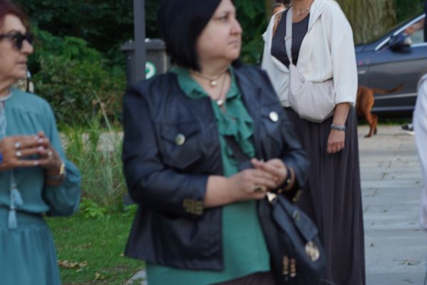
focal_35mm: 228
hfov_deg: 9.0
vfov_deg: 6.0
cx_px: 349
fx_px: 2703
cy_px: 187
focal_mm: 105
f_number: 4.5
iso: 100
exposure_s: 1/100
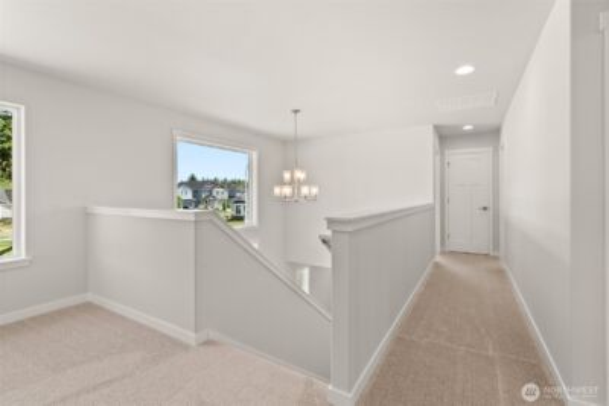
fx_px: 271
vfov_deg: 73.8
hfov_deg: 96.7
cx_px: 304
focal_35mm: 16
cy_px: 203
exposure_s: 1/15
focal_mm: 16
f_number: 8
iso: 500
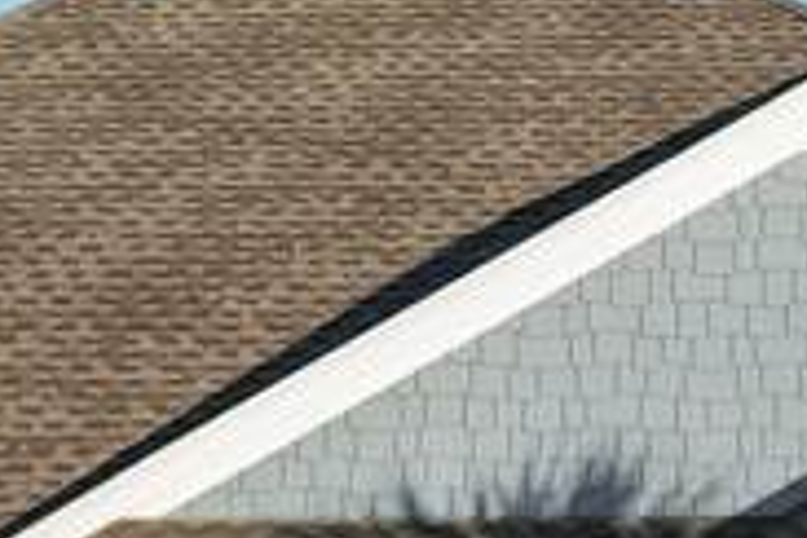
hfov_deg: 13.3
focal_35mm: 154
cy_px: 562
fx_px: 3452
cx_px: 379
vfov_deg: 8.8
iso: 100
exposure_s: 1/1250
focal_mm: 8.38
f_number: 2.8
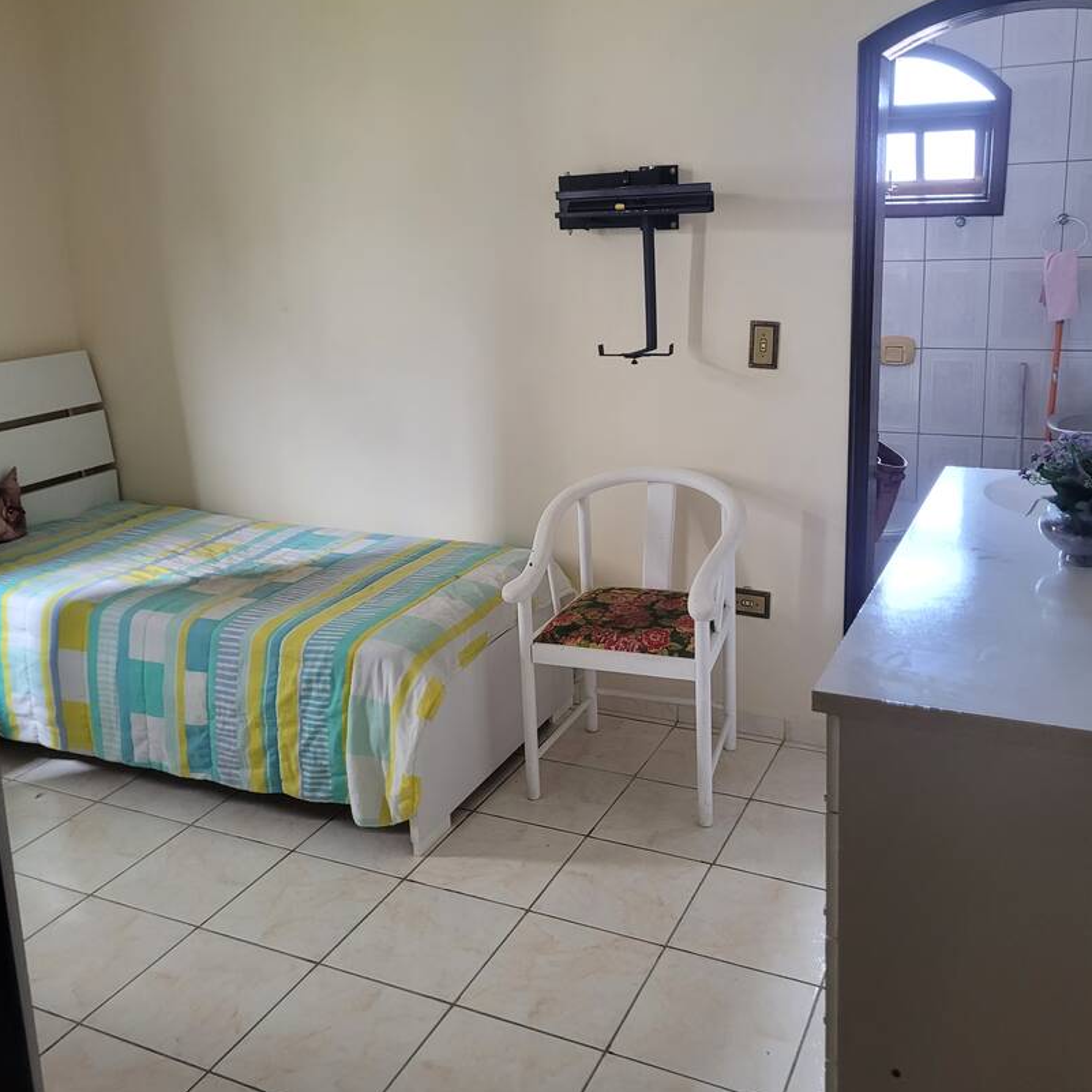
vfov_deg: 52.2
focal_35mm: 31
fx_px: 1106
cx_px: 545
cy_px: 439
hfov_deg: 52.5
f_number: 1.8
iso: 250
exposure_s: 1/40
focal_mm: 5.4
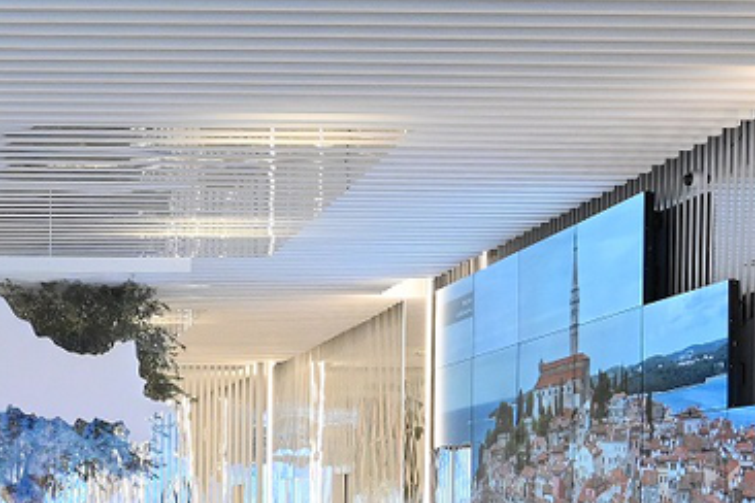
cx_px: -2
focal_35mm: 84
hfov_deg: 23.2
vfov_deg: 15.7
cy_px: 582
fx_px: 1762
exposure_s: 1/125
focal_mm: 24
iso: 4000
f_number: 7.1
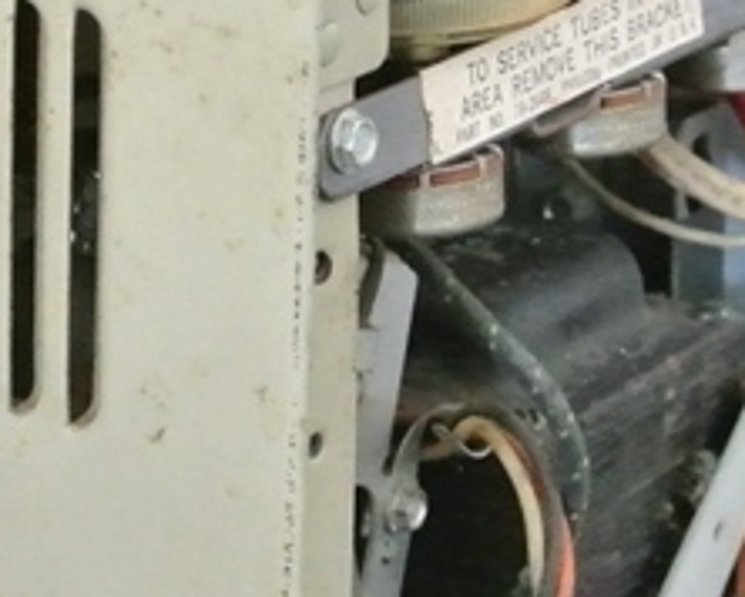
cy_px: 458
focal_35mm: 186
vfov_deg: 8.3
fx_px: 4105
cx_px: 74
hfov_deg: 10.3
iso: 3200
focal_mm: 16.3
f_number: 4.2
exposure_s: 1/15
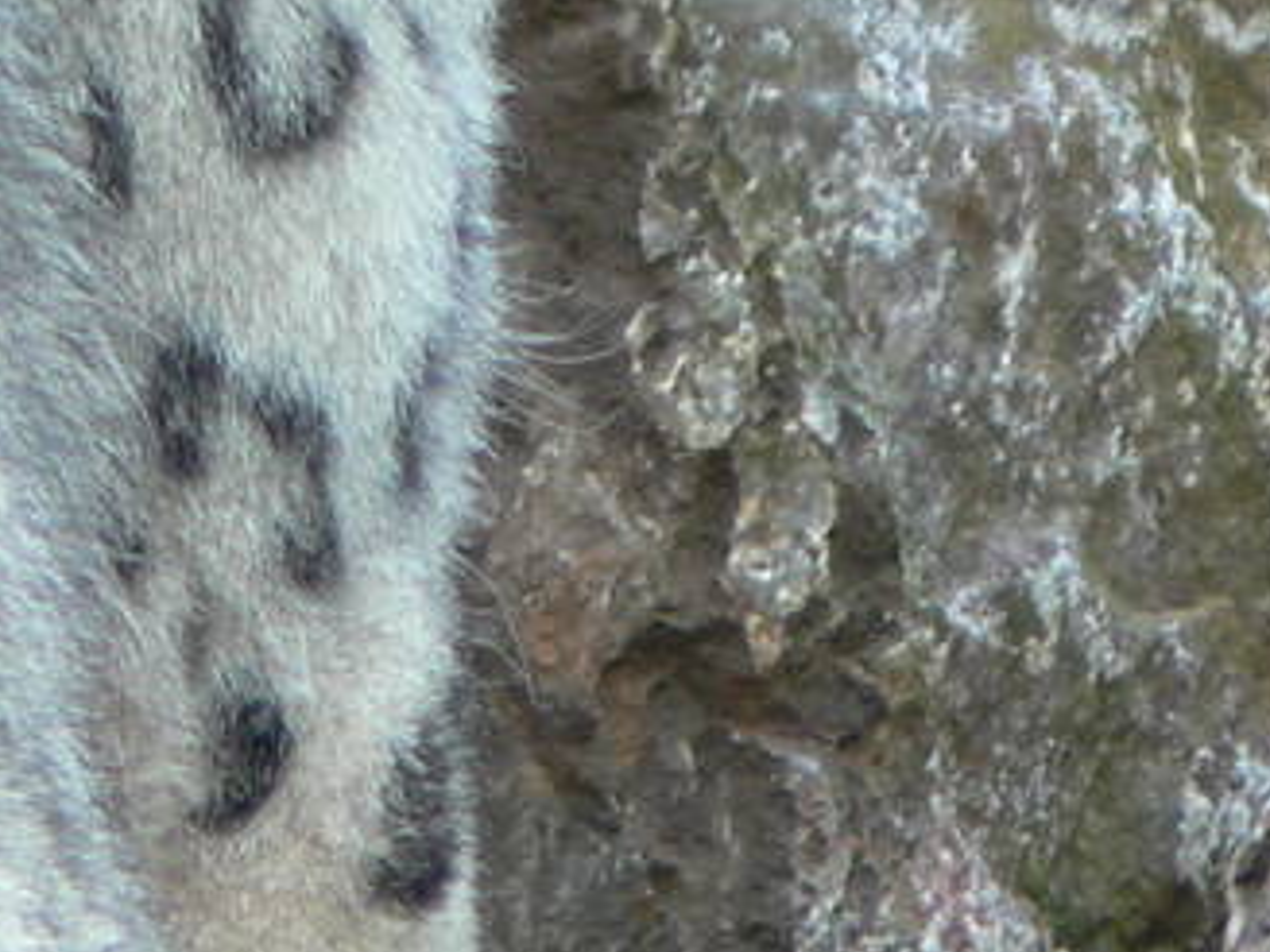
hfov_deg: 1.0
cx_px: 58
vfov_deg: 0.7
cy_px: -906
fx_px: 75064
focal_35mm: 2046
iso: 80
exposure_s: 1/80
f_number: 4
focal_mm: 88.8
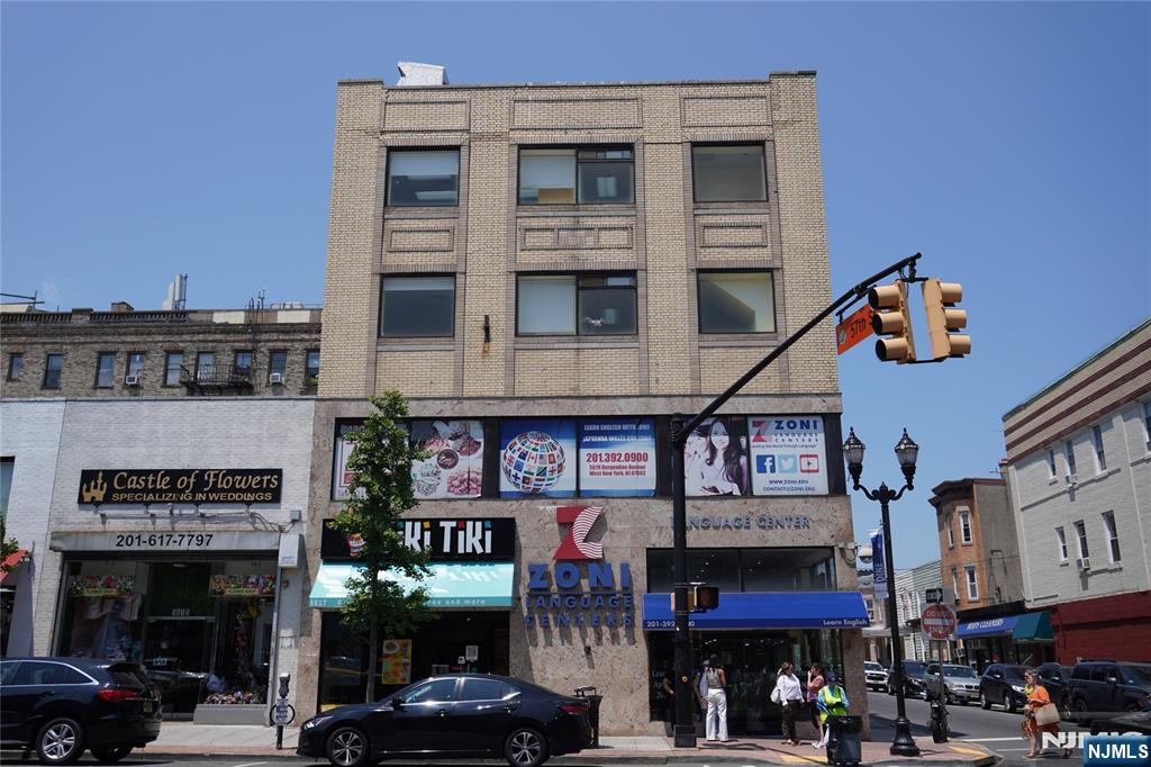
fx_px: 959
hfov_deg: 61.9
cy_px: 384
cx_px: 576
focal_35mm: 30
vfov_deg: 43.6
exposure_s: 1/800
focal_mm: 20
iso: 100
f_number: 5.6
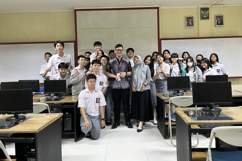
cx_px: 124
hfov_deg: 65.5
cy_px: 70
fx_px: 188
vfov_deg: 46.3
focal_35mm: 28
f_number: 1.6
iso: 320
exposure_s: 1/50
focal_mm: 5.1
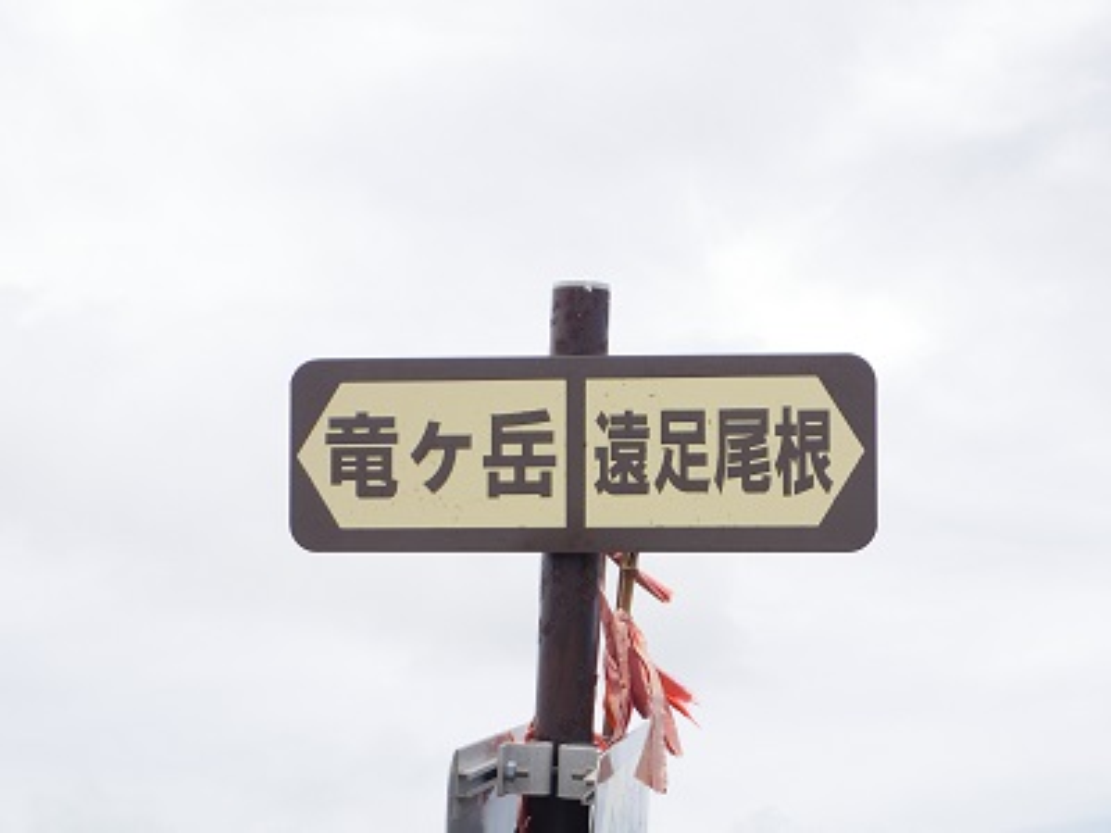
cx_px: 556
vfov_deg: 22.6
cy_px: 416
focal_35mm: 65
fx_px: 2086
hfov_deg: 29.8
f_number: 4.5
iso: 100
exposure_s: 1/160
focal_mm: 14.1
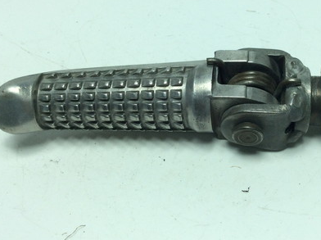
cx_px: 209
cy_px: 84
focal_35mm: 49
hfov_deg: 38.6
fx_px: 454
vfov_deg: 29.4
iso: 32
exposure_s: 1/561
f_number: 2.4
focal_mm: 3.3
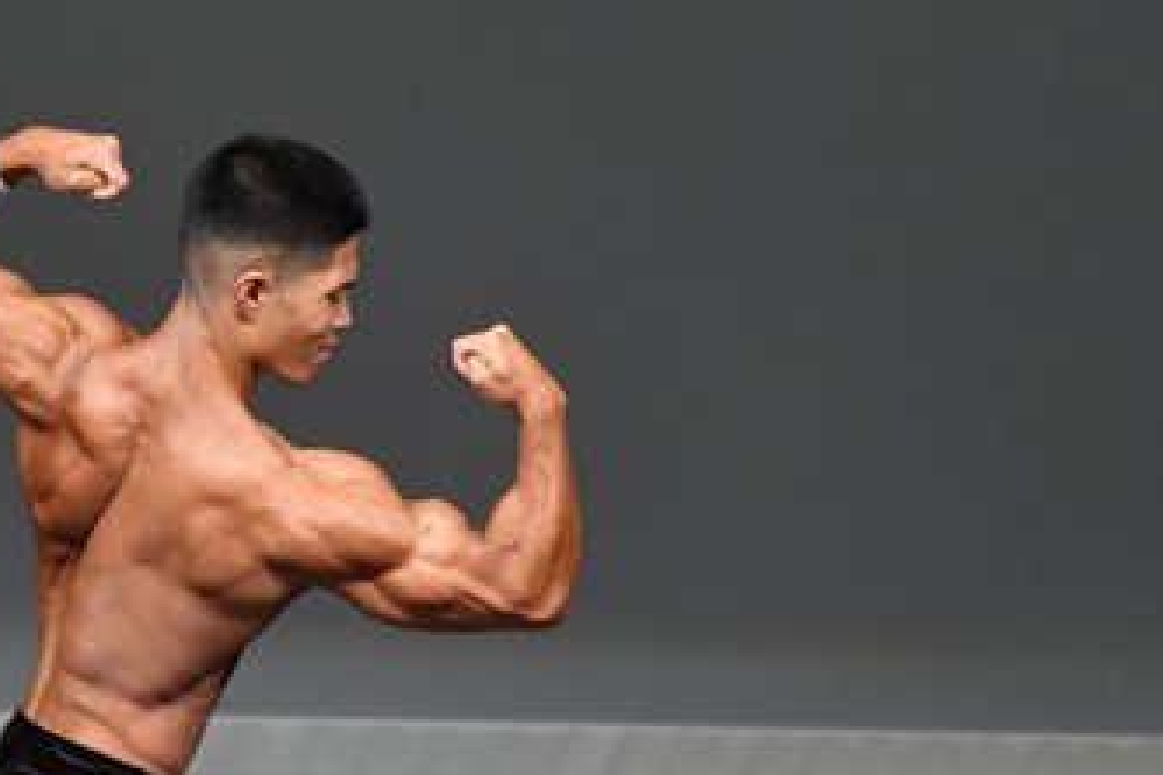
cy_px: 733
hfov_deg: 2.4
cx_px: 246
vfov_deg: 1.6
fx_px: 28168
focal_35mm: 872
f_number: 5.6
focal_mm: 250
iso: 4000
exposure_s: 1/400
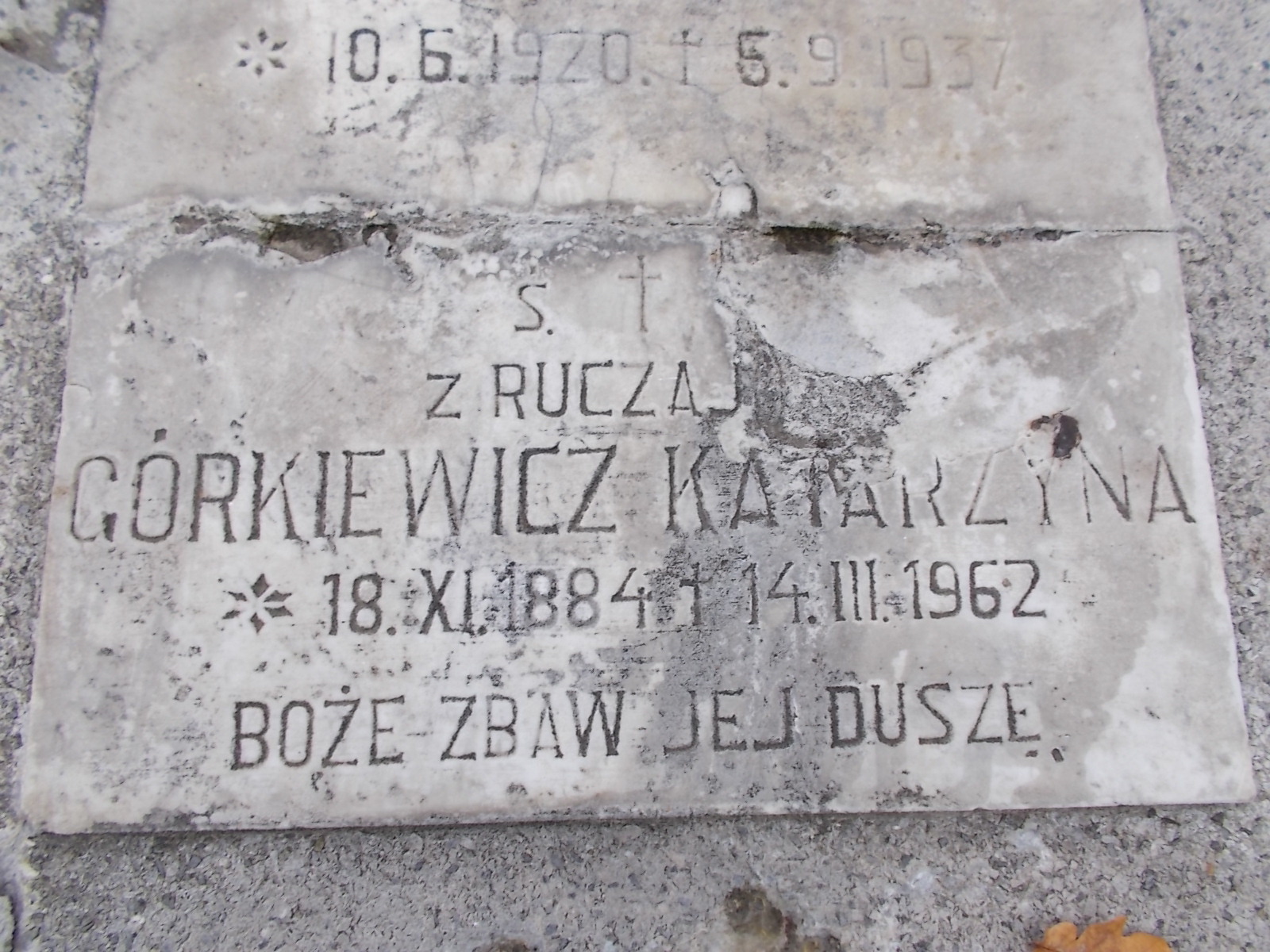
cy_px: 476
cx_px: 635
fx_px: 954
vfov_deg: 53.1
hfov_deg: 67.3
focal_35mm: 26
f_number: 3.2
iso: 80
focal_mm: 4.6
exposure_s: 1/60
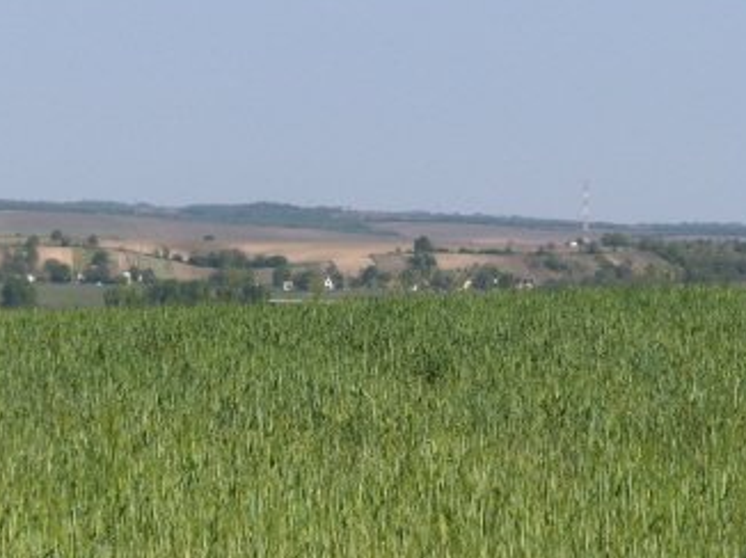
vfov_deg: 8.6
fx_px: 3726
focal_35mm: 173
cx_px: 320
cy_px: 319
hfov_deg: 11.4
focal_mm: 29
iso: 80
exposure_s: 1/330
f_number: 4.7
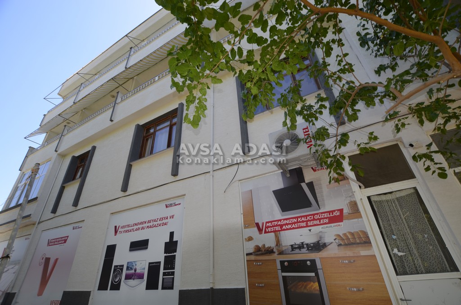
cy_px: 152
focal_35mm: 15
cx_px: 230
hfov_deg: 100.5
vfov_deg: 77.1
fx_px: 192
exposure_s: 1/200
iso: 100
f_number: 5.6
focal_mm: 10
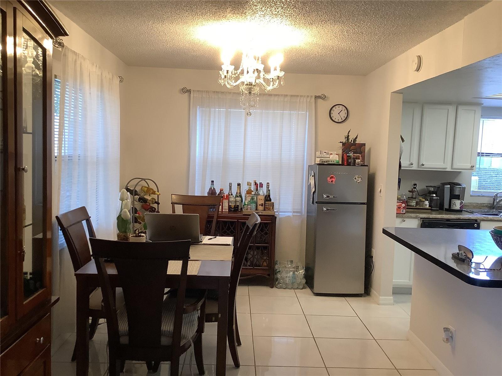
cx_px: 251
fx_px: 450
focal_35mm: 31
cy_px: 188
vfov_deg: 45.4
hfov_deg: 58.4
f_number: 2.4
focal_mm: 3.3
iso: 125
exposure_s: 1/60
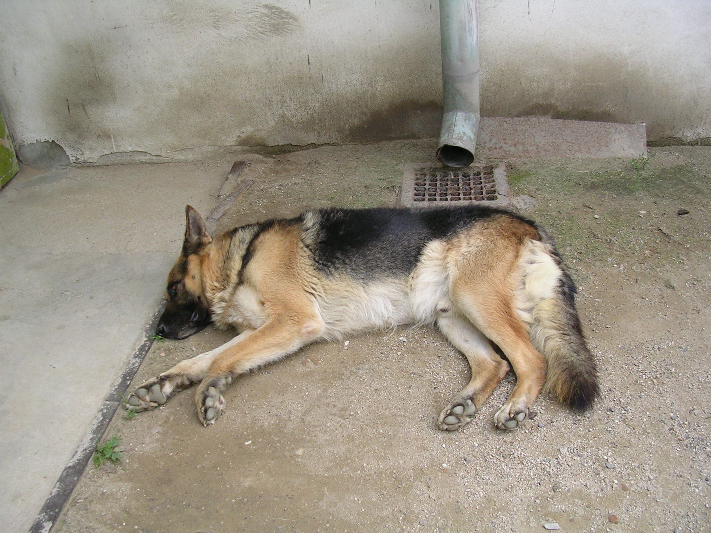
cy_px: 266
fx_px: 781
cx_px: 356
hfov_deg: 49.0
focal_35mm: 38
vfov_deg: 37.7
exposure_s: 1/187
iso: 50
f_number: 2.8
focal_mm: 5.8
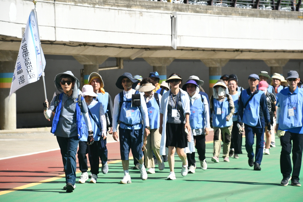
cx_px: 152
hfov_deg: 11.8
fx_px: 1464
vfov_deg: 7.9
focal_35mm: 174
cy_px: 101
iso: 800
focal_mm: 116
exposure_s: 1/800
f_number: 7.1
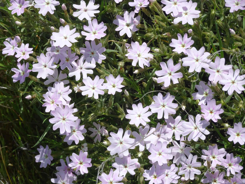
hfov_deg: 10.2
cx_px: 122
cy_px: 92
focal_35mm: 194
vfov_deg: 7.7
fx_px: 1373
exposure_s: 1/500
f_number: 6.3
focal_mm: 33.17
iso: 80
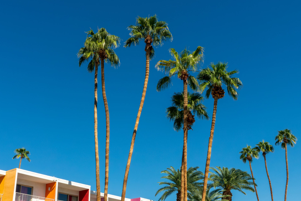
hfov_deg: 47.2
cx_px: 126
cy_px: 113
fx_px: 343
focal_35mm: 41
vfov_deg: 32.6
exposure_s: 1/800
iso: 200
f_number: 8
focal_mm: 11.5
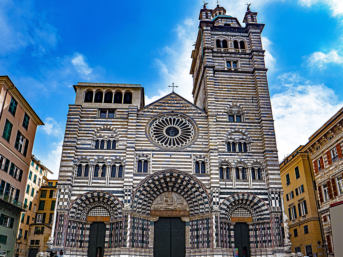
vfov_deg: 56.8
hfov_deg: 71.6
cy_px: 128
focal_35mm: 24
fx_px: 238
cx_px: 172
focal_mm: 12
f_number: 8
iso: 200
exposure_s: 1/1000
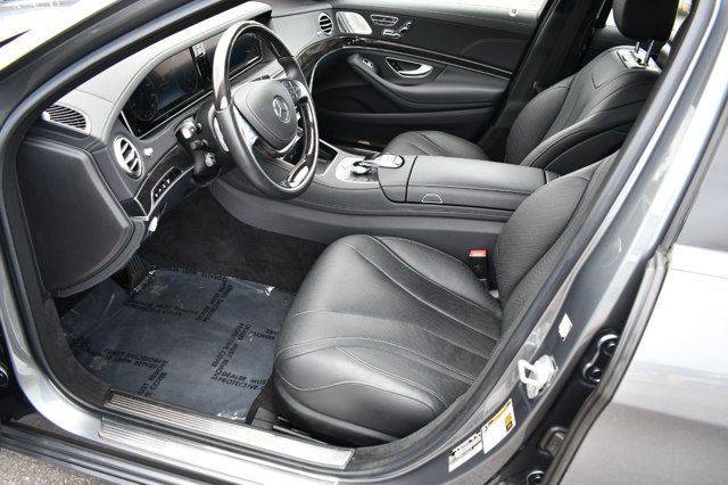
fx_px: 546
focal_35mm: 27
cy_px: 242
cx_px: 364
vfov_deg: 47.9
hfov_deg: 67.4
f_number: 4
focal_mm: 18
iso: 400
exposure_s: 1/250
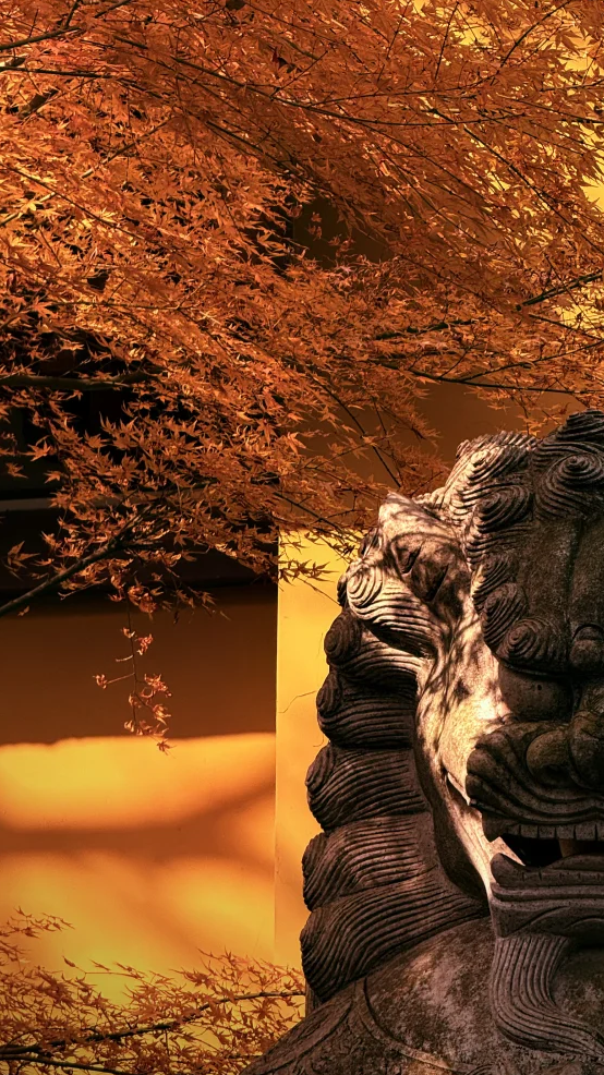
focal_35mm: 191
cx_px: 509
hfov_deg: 6.3
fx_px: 5443
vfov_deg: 11.3
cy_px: 298
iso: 50
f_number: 2.8
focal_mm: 15.66
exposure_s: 1/156
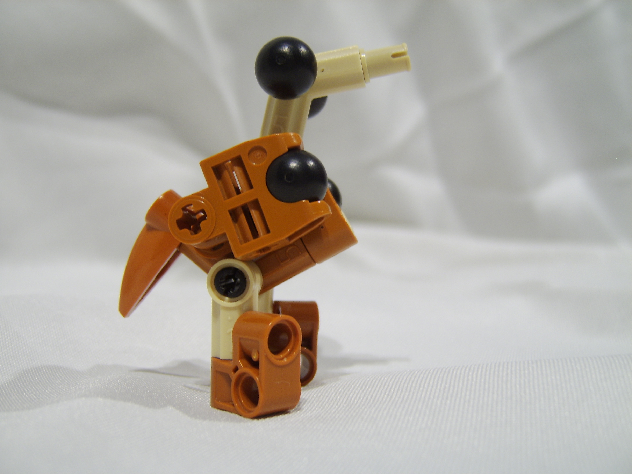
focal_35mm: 31
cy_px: 237
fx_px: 566
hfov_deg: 58.4
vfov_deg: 45.4
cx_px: 316
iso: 71
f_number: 2.7
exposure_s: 1/8
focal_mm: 8.13
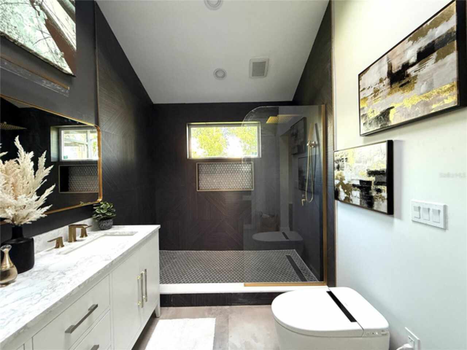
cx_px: 234
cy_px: 175
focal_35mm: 14
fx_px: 189
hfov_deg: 102.1
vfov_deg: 85.7
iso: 320
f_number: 2.2
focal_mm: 2.22
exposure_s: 1/84
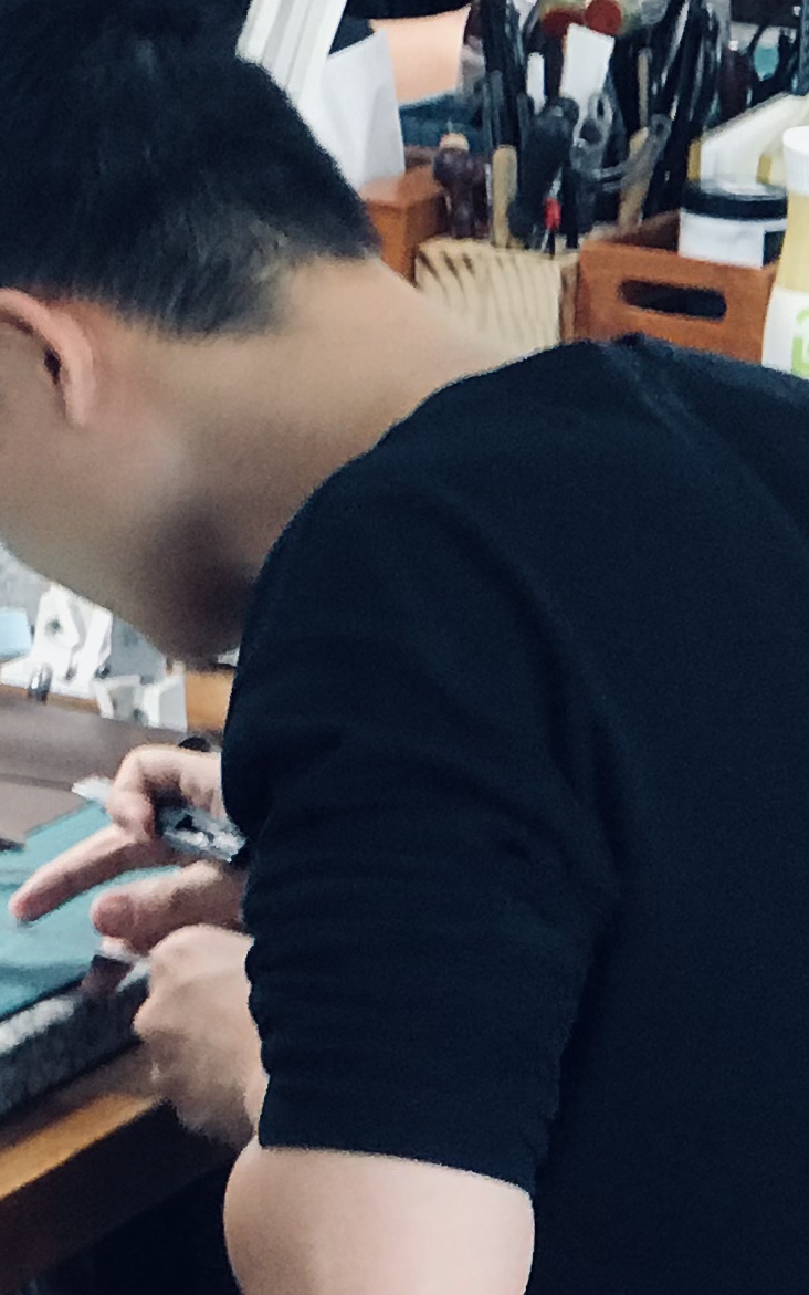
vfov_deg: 10.0
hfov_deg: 6.3
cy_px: -1
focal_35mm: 208
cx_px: -201
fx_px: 7337
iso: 80
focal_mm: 6.6
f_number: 2.8
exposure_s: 1/50
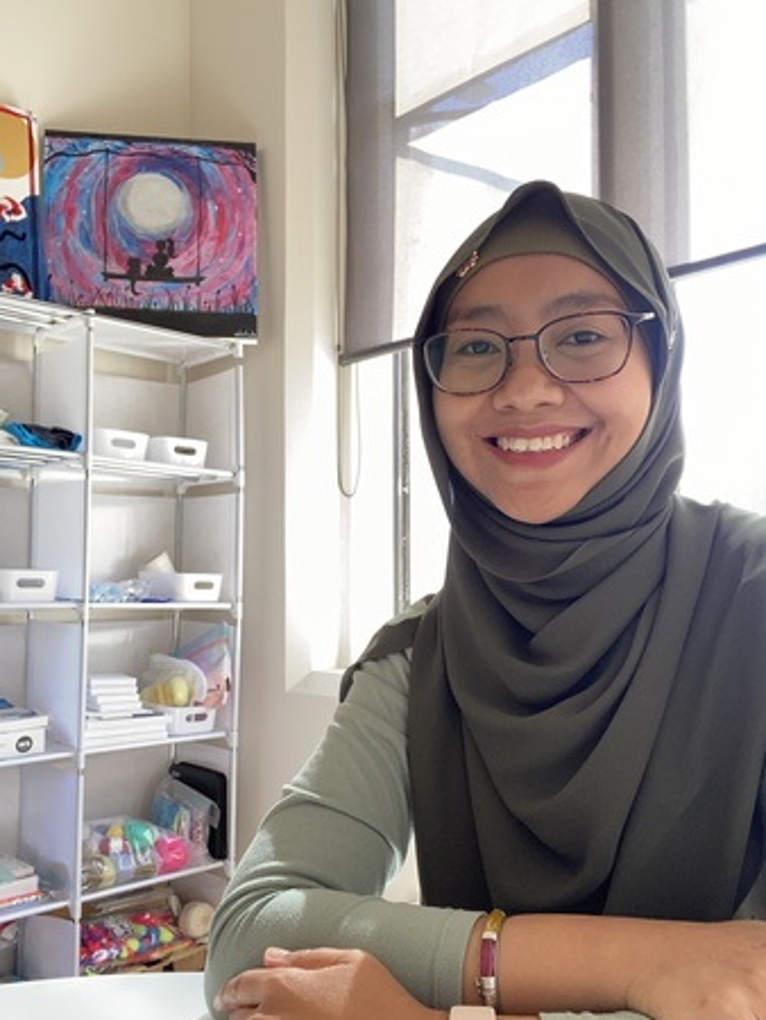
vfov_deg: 56.8
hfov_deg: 44.2
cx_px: 385
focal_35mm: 32
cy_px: 537
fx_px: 943
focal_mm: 2.71
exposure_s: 1/83
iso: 100
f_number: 2.2
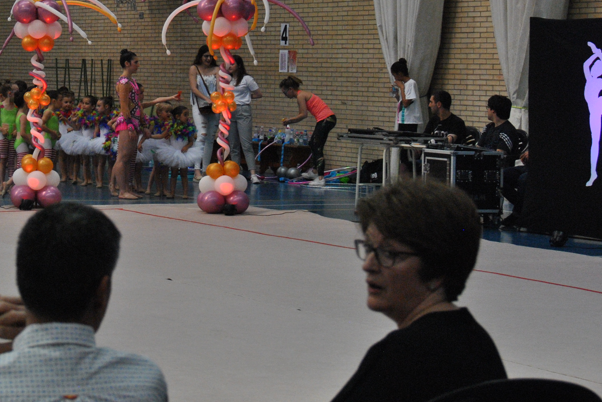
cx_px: 147
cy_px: 84
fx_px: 1956
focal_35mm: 117
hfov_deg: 17.4
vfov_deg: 11.7
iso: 800
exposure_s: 1/160
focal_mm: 46
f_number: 6.3
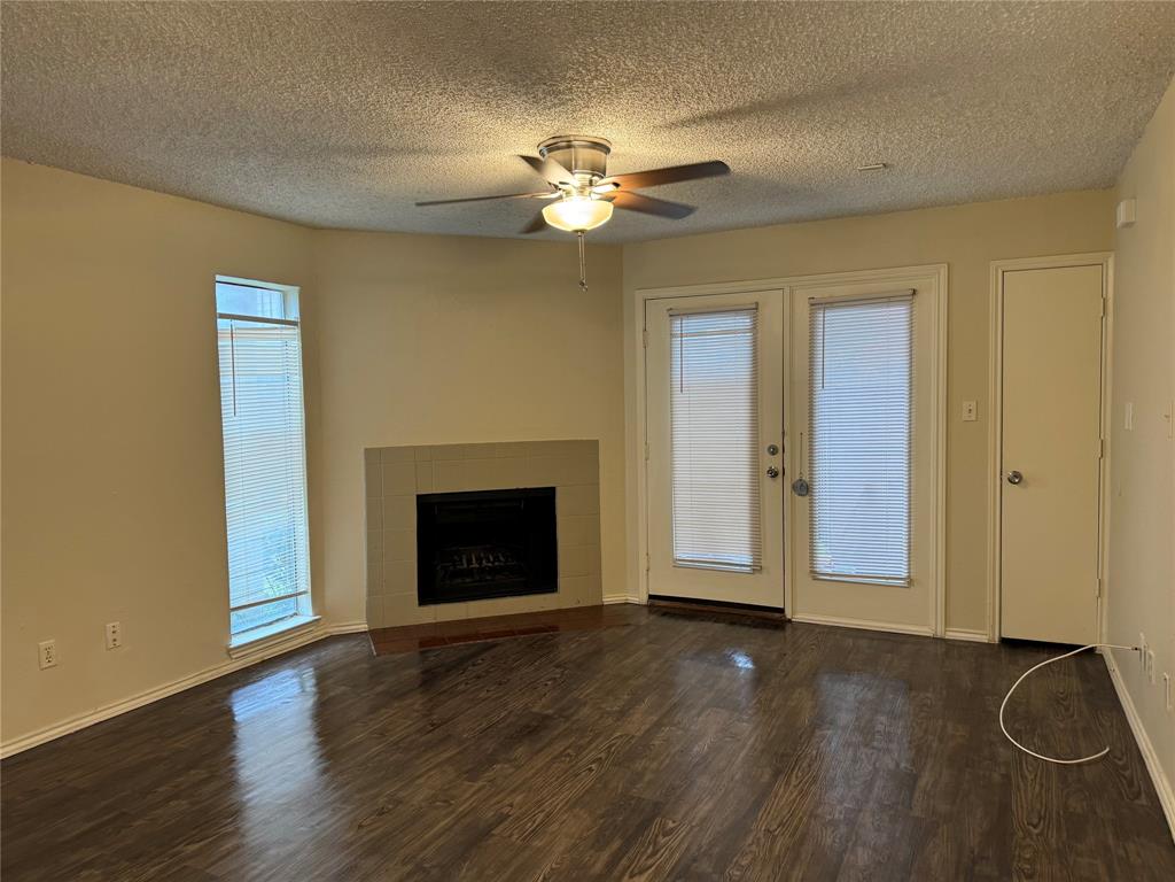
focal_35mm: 24
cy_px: 441
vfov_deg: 56.8
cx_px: 588
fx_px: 815
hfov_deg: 71.6
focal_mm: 6.86
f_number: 1.78
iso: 125
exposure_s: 1/60
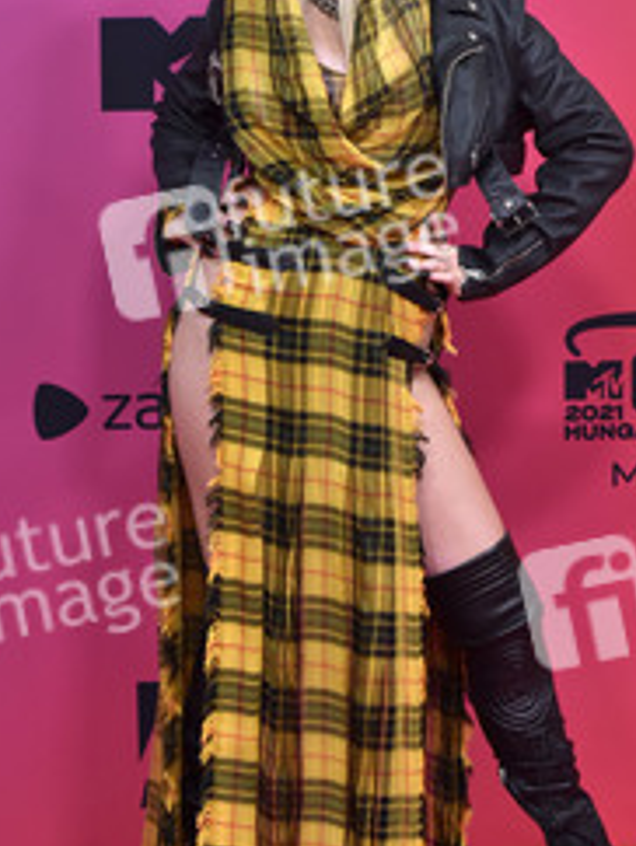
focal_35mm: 111
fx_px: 2714
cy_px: 413
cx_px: 381
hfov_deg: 13.4
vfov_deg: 17.7
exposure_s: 1/200
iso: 2000
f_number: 5.6
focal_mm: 70
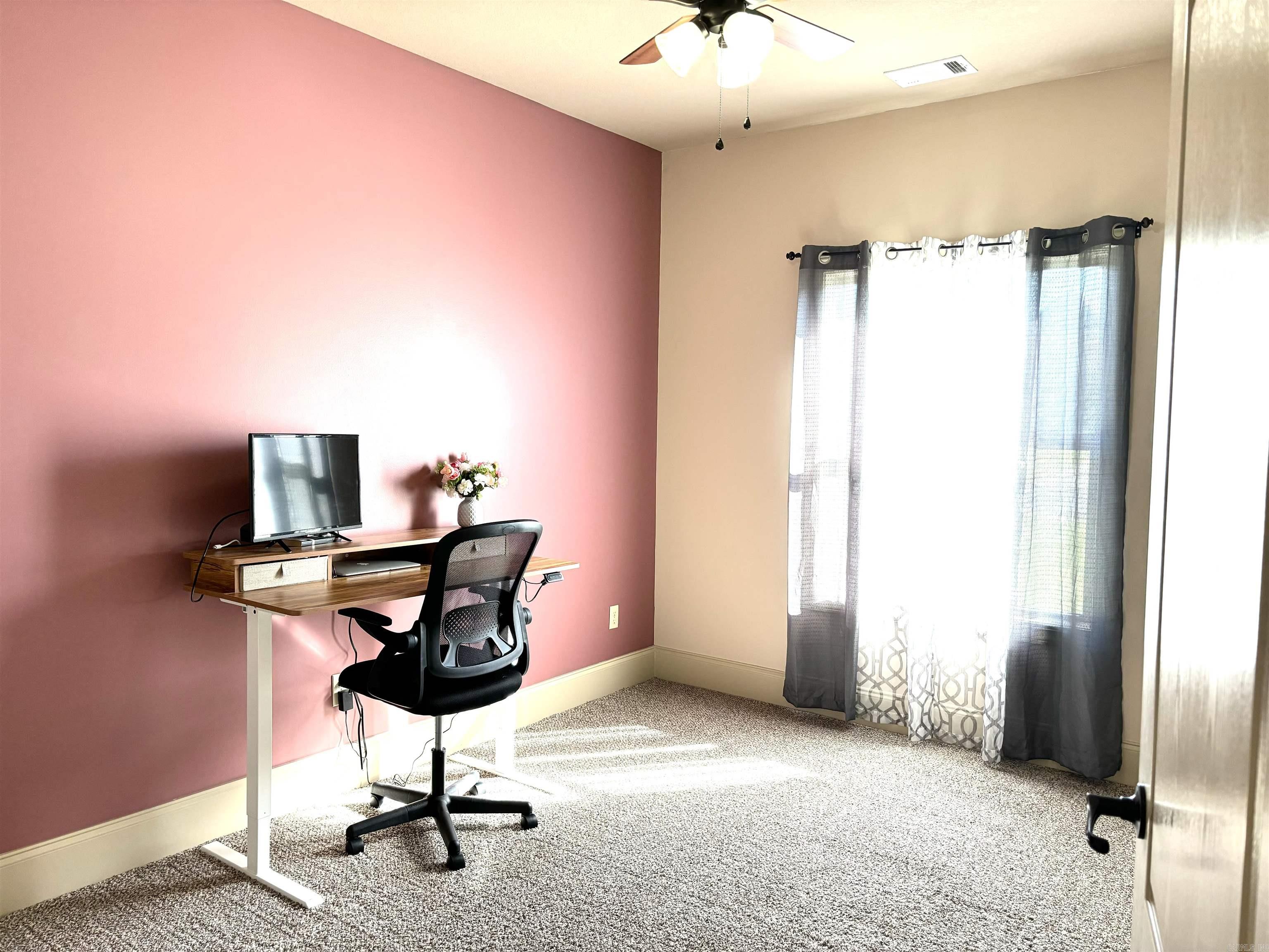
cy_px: 476
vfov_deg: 53.1
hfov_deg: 67.3
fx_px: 953
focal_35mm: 26
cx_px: 634
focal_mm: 5.96
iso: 125
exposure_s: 1/120
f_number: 1.6
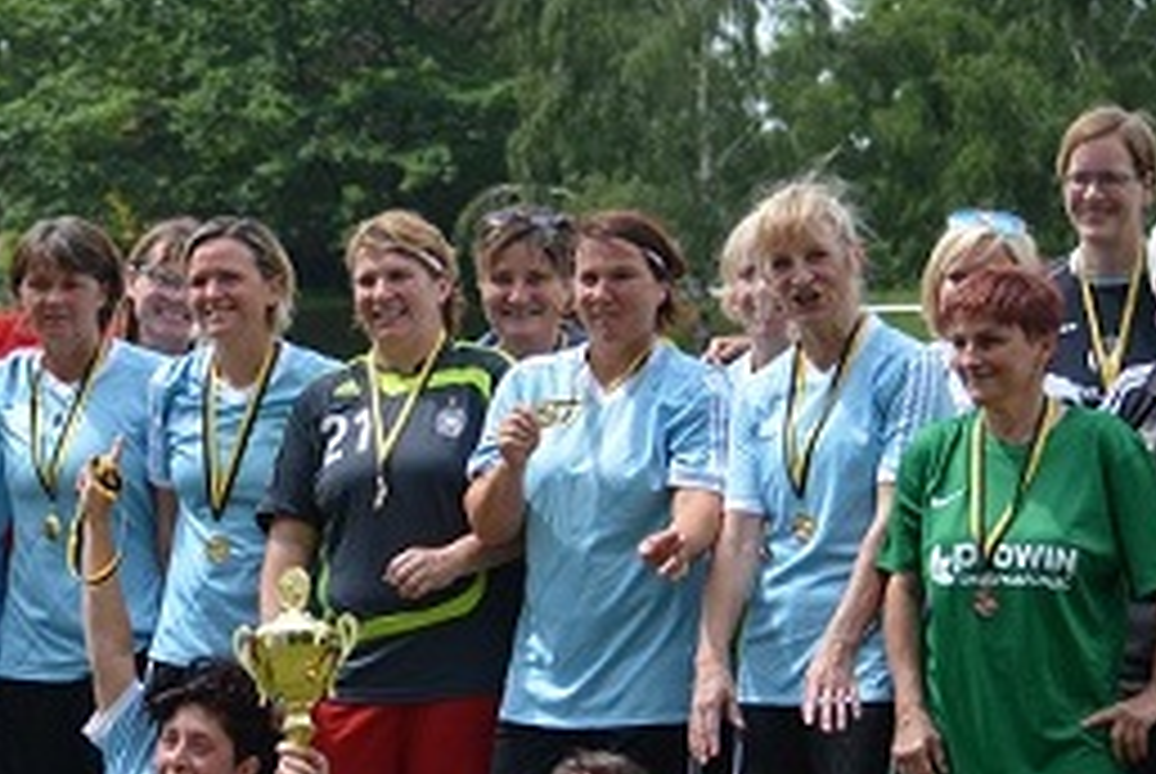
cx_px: 292
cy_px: 580
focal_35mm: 173
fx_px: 5563
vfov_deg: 7.9
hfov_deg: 11.8
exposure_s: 1/1000
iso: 400
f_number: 4.5
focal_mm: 55
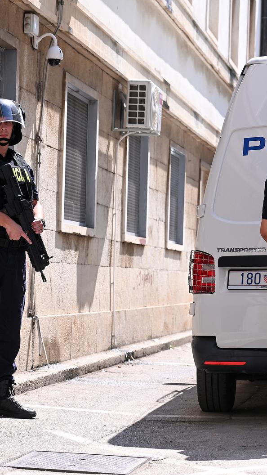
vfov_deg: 19.3
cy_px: 237
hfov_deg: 10.8
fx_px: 1397
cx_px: 259
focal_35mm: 111
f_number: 7.1
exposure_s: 1/1250
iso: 360
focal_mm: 70
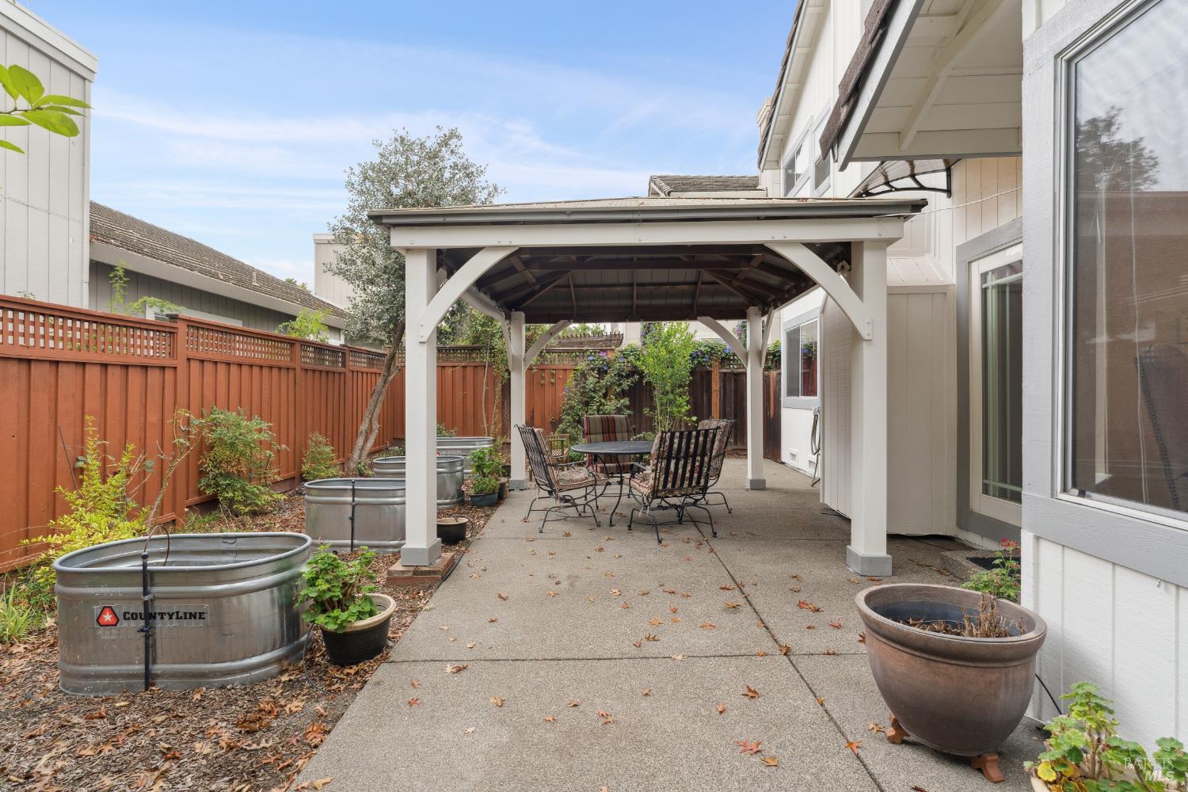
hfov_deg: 93.3
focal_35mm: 17
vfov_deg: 70.4
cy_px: 396
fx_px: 561
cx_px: 594
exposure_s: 1/25
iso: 320
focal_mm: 17
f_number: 11
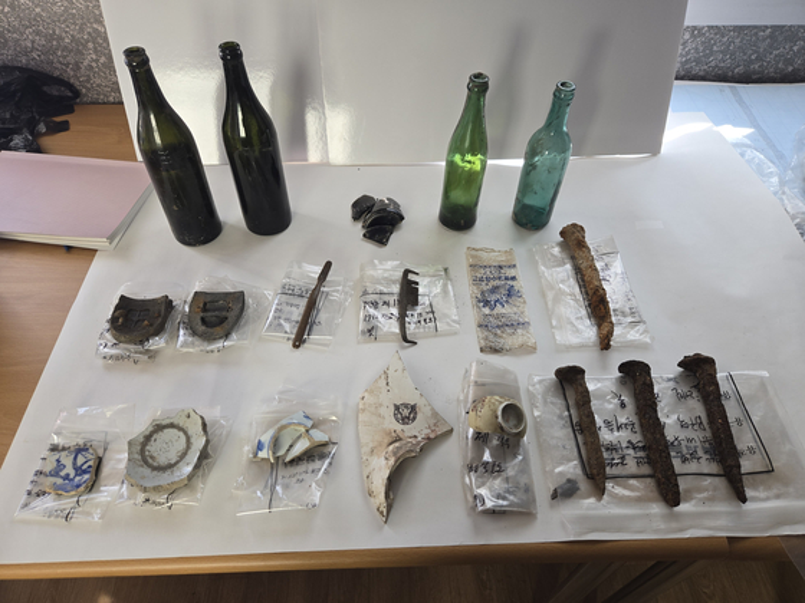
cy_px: 302
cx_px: 402
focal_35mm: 23
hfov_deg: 73.9
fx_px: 535
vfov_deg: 58.9
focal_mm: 5.4
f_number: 1.8
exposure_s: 1/180
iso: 80
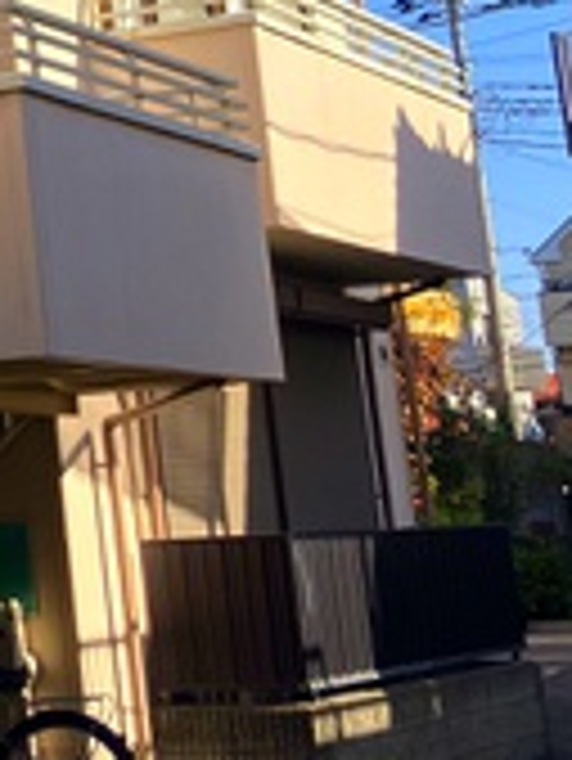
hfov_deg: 11.5
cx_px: -583
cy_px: -67
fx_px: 2553
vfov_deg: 16.5
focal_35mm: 116
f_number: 1.8
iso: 32
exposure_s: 1/1473
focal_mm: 3.99
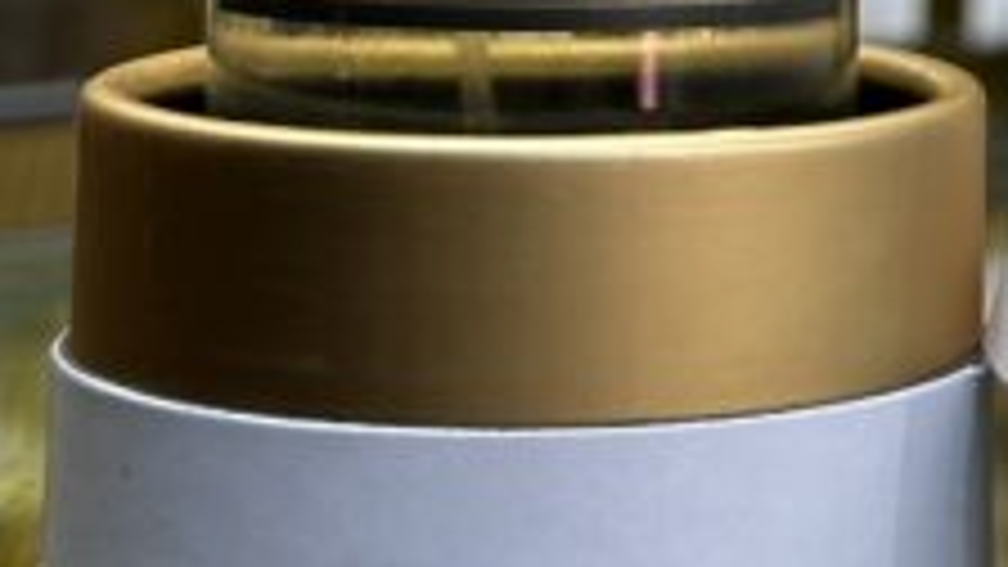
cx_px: 1134
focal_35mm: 187
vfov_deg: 6.2
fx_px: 4998
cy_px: -796
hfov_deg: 11.3
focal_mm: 6.86
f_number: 1.78
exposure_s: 1/100
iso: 64
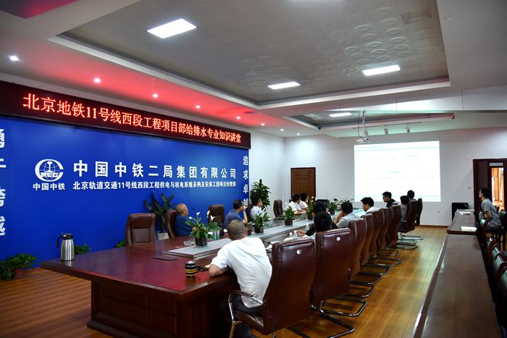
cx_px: 254
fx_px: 338
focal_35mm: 24
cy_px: 169
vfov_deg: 53.2
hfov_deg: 73.7
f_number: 4
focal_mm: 24
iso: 1800
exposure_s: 1/60
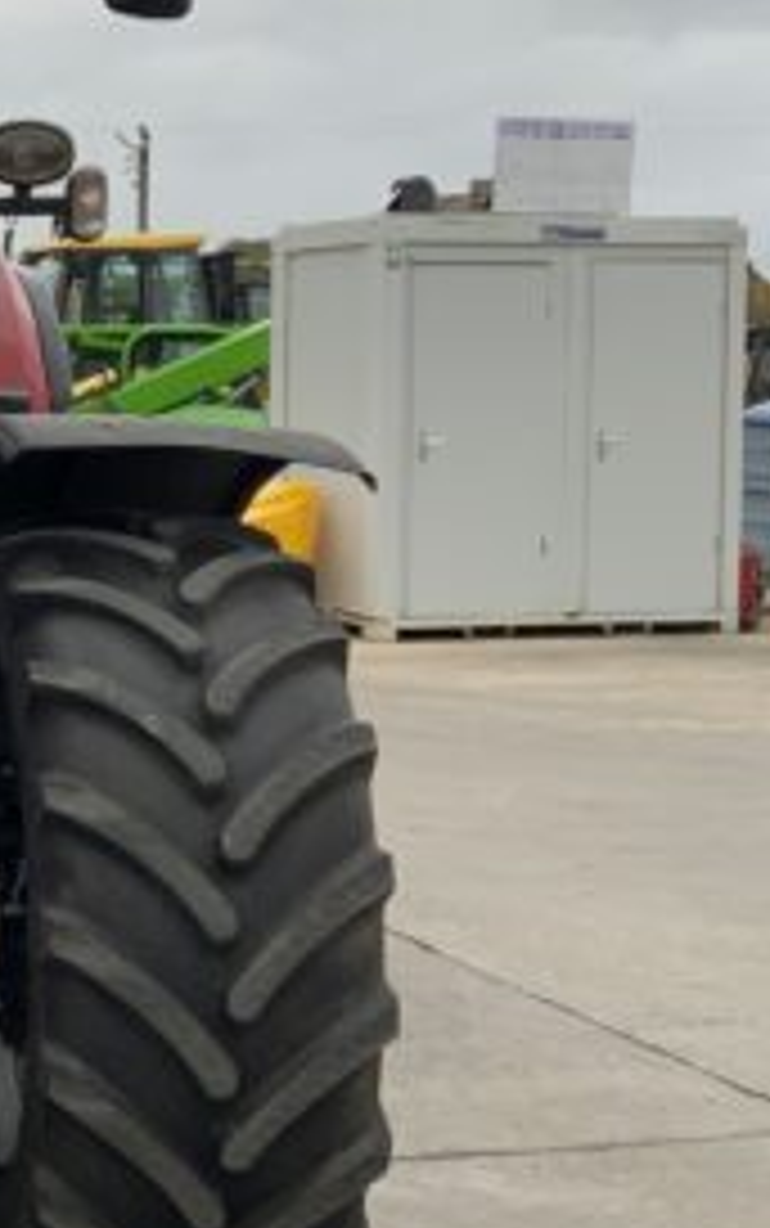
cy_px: 499
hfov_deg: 16.5
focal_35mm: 72
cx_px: -378
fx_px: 2414
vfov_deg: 28.5
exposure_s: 1/251
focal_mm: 3
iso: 16
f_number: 1.8
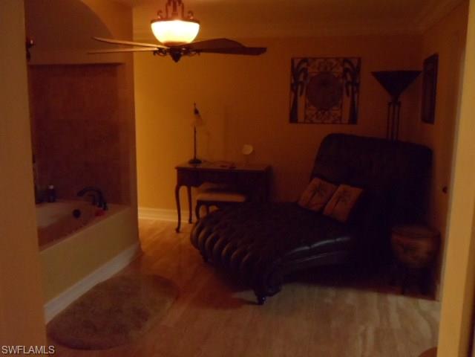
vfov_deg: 32.9
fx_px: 604
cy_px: 178
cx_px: 238
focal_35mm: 44
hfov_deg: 42.9
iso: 800
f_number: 3.5
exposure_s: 1/15
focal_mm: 6
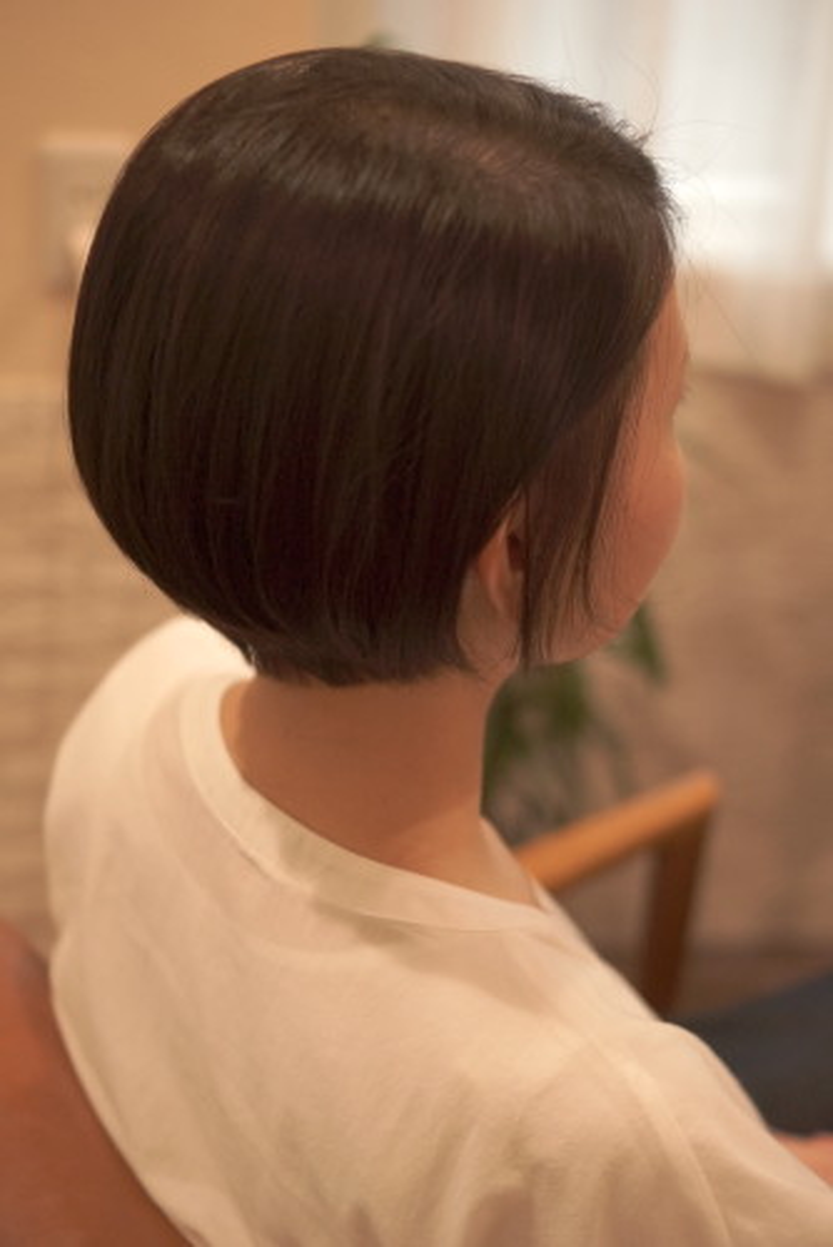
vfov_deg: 37.8
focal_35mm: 52
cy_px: 624
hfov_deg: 25.8
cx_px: 416
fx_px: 1820
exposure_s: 1/1250
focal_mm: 35
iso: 800
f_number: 2.2
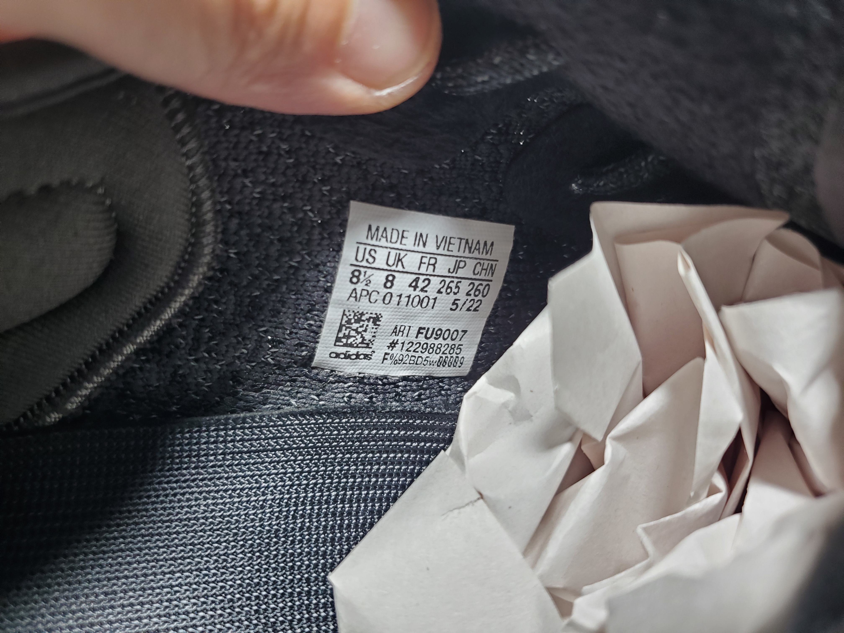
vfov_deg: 53.1
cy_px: 316
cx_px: 422
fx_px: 634
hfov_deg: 67.3
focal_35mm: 26
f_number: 1.5
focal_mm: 4.3
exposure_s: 1/100
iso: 64
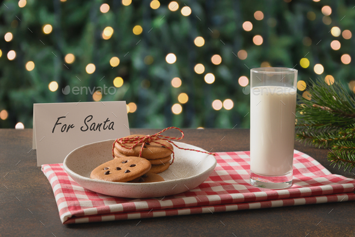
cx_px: 178
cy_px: 118
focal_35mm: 66
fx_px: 651
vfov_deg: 20.6
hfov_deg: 30.5
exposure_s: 1/160
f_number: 6.3
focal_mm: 44
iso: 100
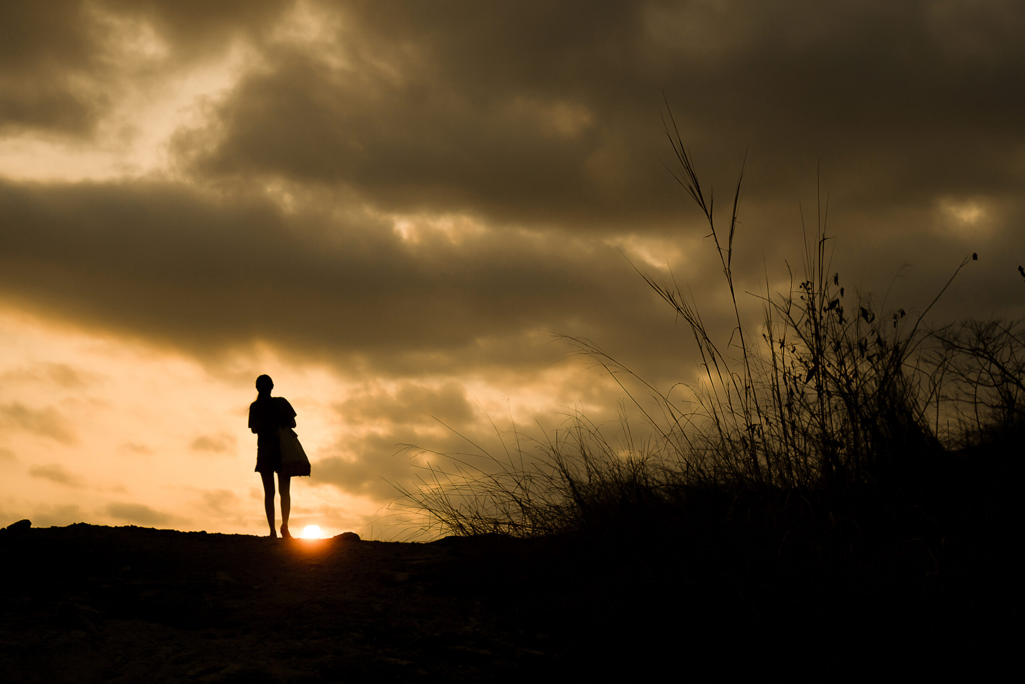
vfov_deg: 25.8
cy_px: 342
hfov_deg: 37.8
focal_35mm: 52
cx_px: 512
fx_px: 1495
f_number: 5.6
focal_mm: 35
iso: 100
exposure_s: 1/640
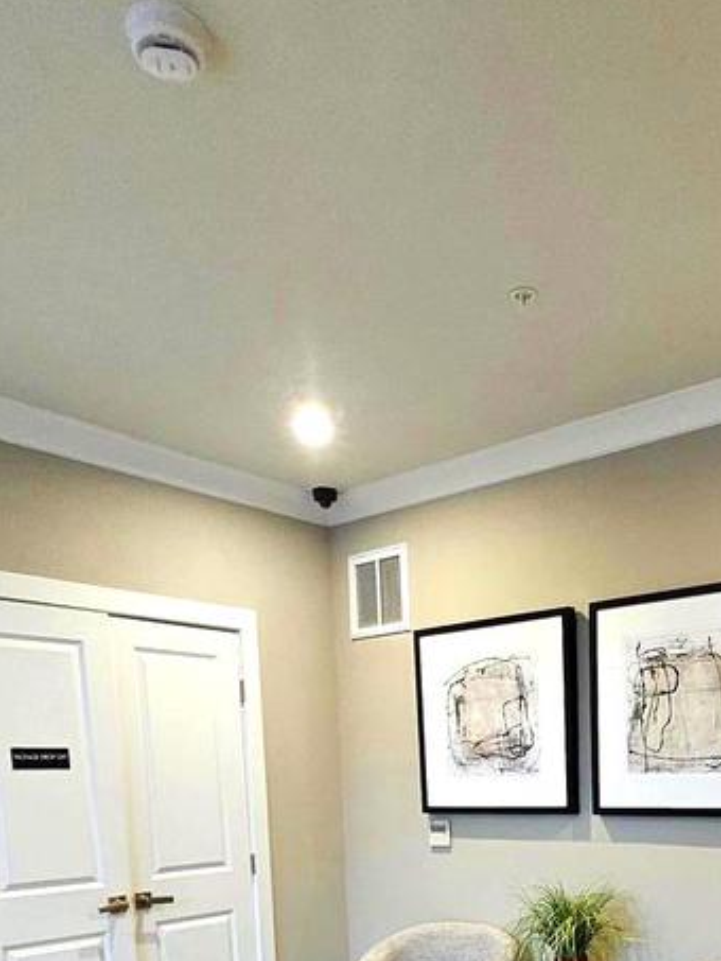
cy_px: 927
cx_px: 481
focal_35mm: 31
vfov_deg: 49.4
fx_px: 861
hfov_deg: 44.8
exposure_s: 1/60
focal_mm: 1.74
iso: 320
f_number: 2.2
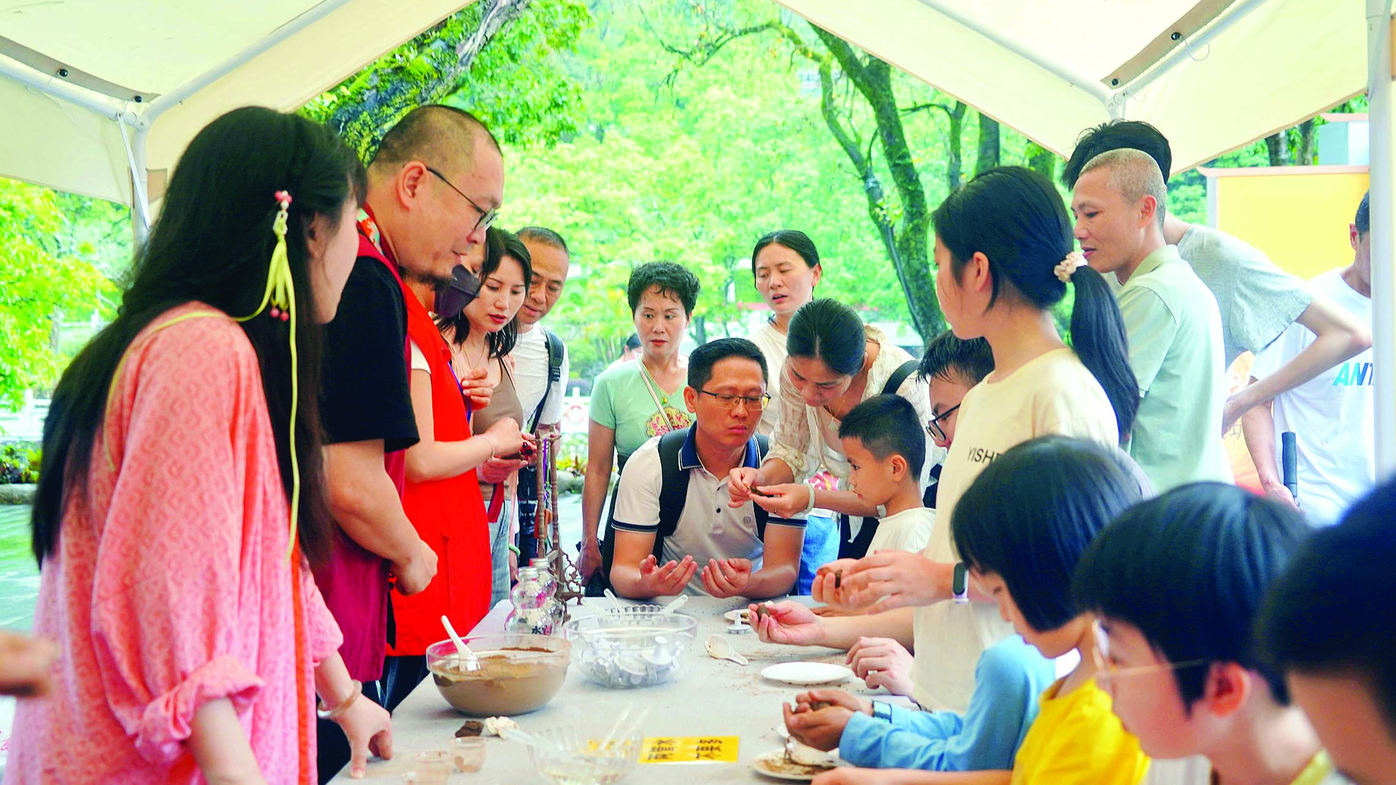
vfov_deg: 29.7
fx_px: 1481
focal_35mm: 40
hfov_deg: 50.5
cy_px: 449
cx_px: 700
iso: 500
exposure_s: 1/160
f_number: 4
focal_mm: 38
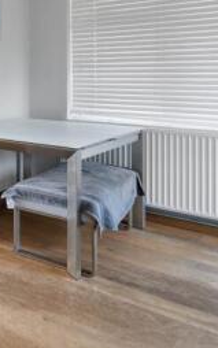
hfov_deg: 19.3
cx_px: -209
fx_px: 399
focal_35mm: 42
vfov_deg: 45.2
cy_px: 77
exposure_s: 1/1.25
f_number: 8
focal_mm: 16
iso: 320
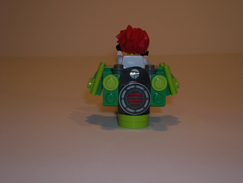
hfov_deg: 33.2
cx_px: 122
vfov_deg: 25.2
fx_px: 407
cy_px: 92
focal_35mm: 58
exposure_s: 1/60.1
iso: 50
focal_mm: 9.7
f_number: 3.5
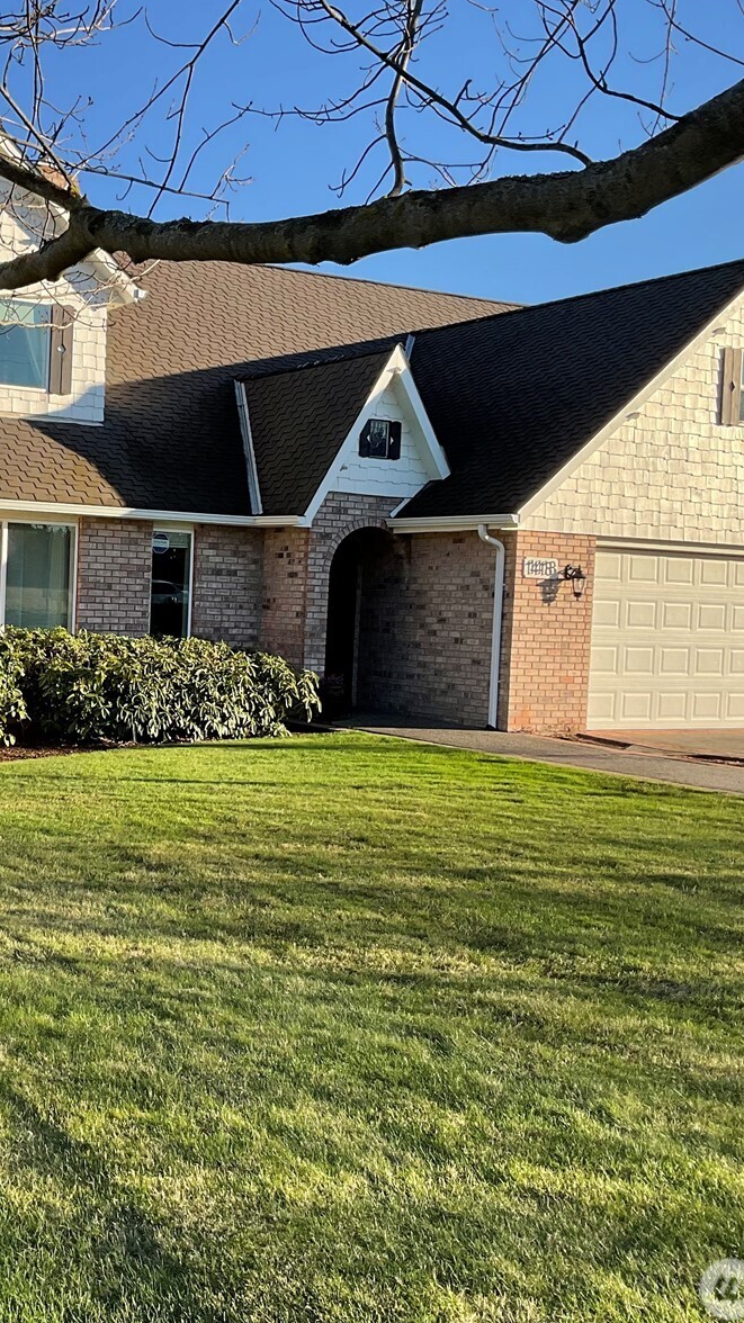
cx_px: 91
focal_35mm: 43
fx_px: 1509
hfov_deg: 26.9
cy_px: 659
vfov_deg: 47.4
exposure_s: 1/869
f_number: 1.8
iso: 16
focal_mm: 3
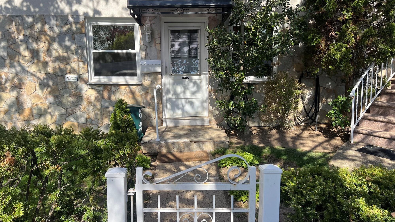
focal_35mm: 29
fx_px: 304
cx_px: 193
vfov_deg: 40.2
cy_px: 109
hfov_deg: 66.1
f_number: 1.5
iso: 50
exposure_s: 1/2123
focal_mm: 5.7
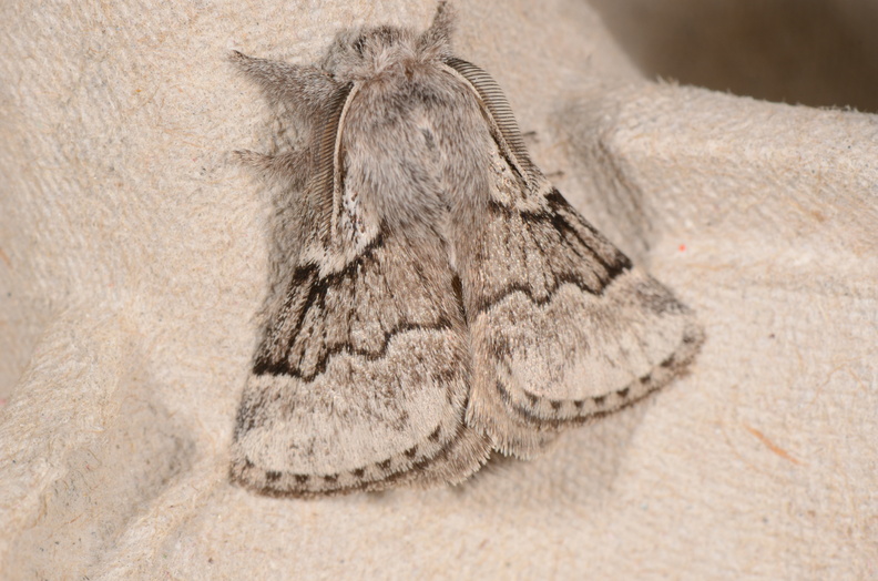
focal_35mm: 128
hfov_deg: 16.1
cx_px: 439
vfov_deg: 10.7
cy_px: 290
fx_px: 3102
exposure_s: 1/60
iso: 100
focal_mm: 85
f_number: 25
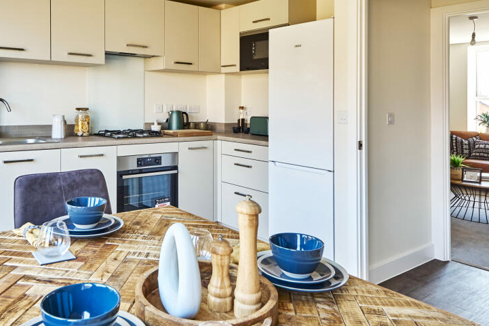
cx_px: 182
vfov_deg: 46.1
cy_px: 107
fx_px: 376
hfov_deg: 65.0
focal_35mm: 28
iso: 250
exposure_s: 1/10
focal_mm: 13
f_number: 8
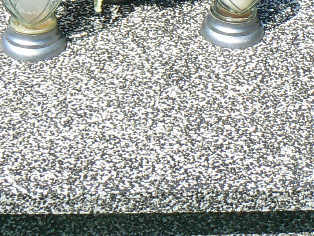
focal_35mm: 127
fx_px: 1152
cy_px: -151
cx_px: 146
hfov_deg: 15.5
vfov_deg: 11.1
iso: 80
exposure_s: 1/400
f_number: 6.3
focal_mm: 6
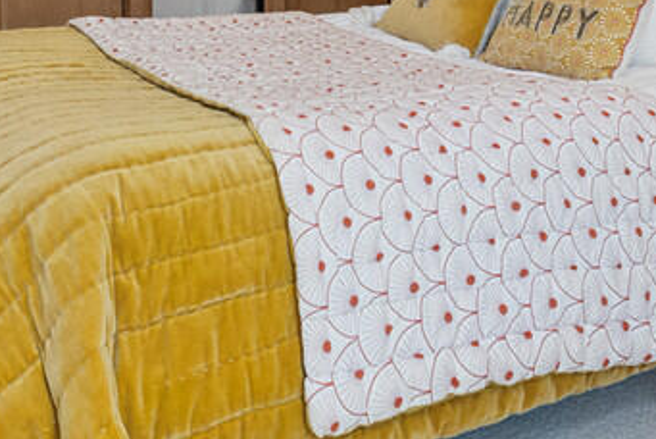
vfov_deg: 24.7
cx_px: 300
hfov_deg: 41.0
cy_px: -120
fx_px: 875
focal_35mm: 48
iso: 3200
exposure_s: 1/100
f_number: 8
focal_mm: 16
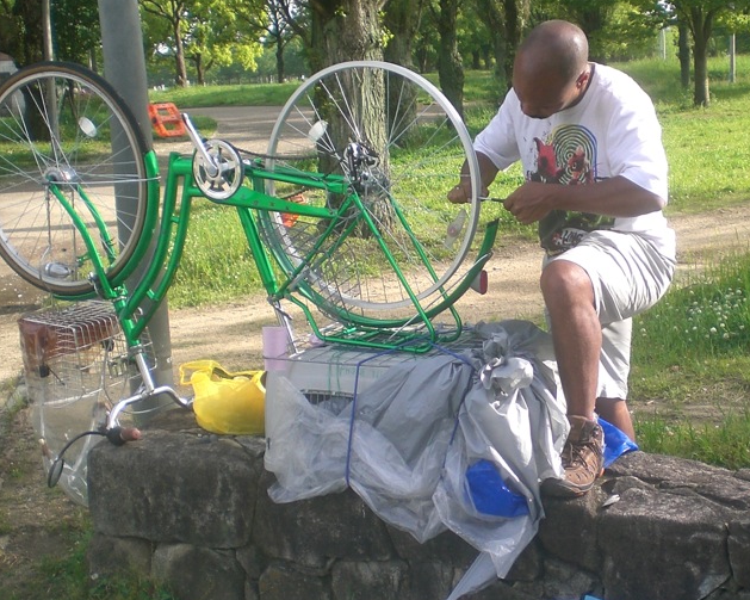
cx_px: 557
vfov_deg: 25.8
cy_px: 352
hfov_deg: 31.4
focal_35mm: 59
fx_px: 1309
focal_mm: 6.3
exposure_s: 1/250
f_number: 3.1
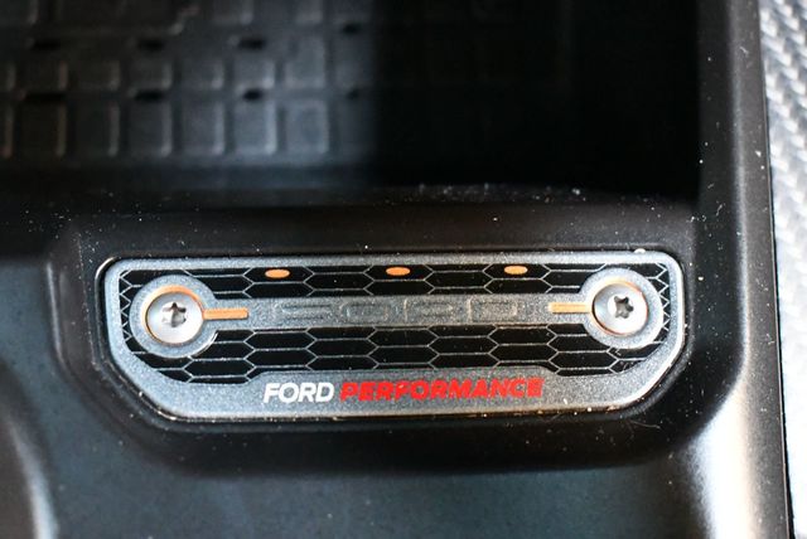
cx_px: 404
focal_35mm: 70
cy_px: 270
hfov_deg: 28.8
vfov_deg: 19.5
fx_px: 1571
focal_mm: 35
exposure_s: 1/60
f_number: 4.5
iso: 9000
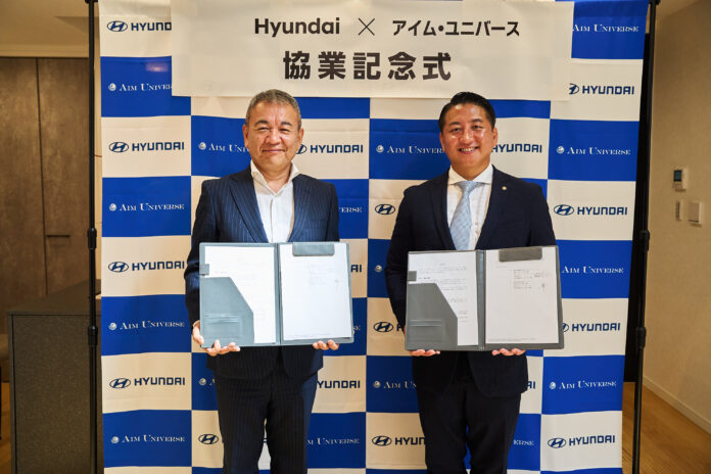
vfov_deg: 37.5
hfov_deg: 53.9
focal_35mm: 35
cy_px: 237
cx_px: 356
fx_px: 699
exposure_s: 1/400
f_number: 4
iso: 1600
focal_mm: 35.4
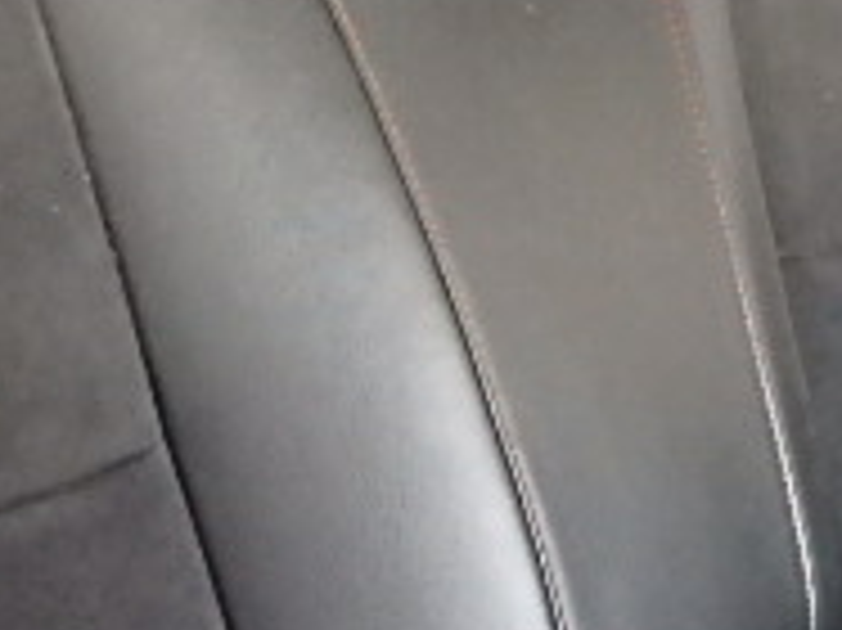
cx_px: 779
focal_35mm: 72
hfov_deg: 26.1
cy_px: 940
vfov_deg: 18.2
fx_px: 1750
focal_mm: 3.7
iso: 1250
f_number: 3.5
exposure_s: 1/8
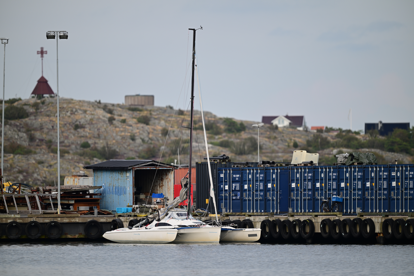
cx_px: 207
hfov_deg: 5.2
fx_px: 4600
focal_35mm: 400
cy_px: 138
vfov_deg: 3.4
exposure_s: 1/1000
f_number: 2.8
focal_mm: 400
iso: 80
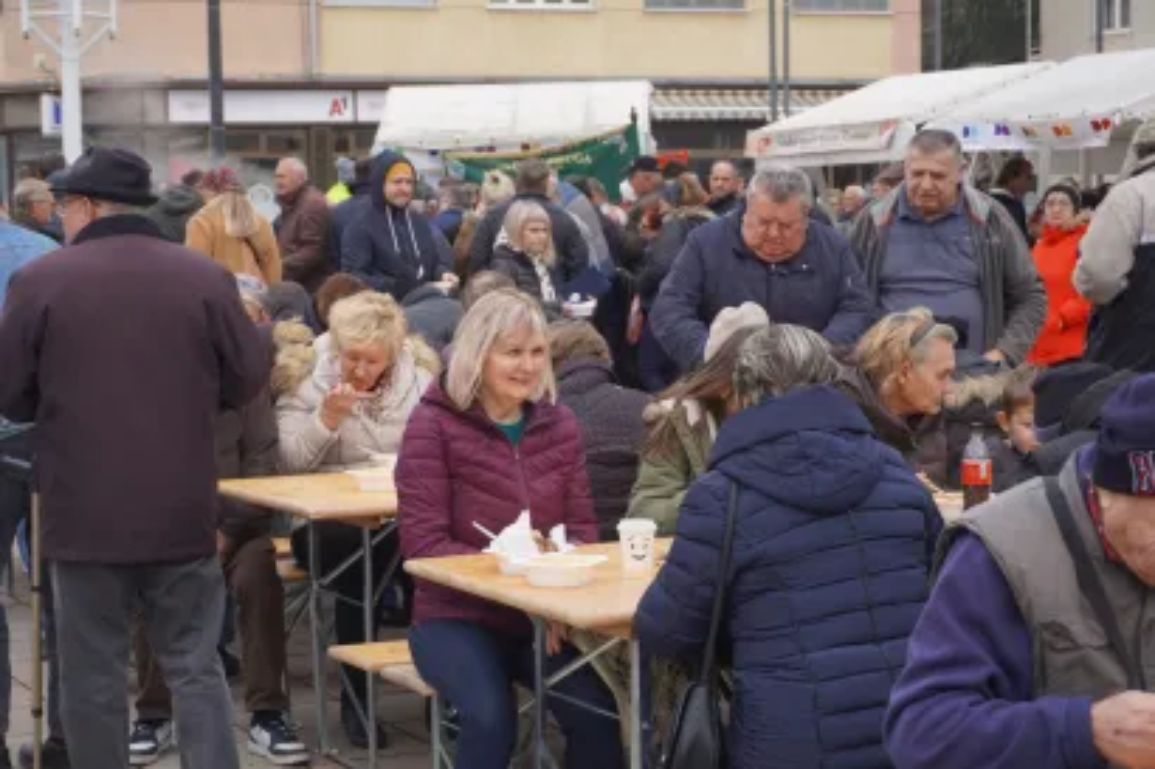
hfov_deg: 27.0
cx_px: 578
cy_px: 384
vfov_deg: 18.2
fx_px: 2405
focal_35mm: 75
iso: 125
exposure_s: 1/160
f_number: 5.6
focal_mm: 50
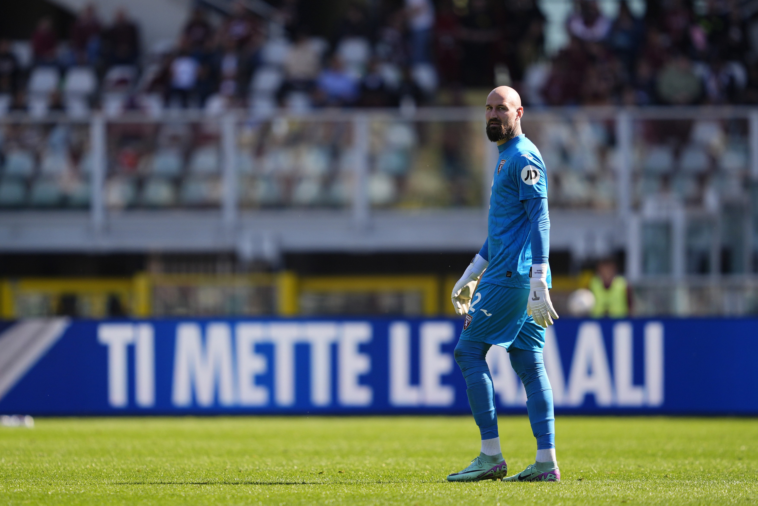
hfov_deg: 5.2
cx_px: 379
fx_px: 8422
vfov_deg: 3.4
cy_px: 253
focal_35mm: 400
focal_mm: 400
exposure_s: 1/2000
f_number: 2.8
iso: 250
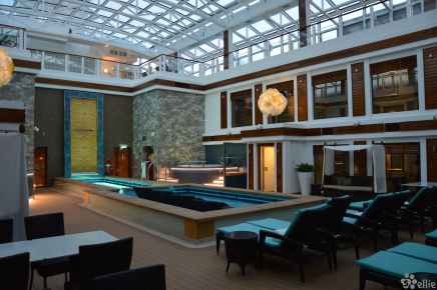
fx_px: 327
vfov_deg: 47.9
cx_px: 218
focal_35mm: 27
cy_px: 145
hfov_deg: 67.4
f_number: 3.5
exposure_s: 1/15
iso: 560
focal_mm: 18
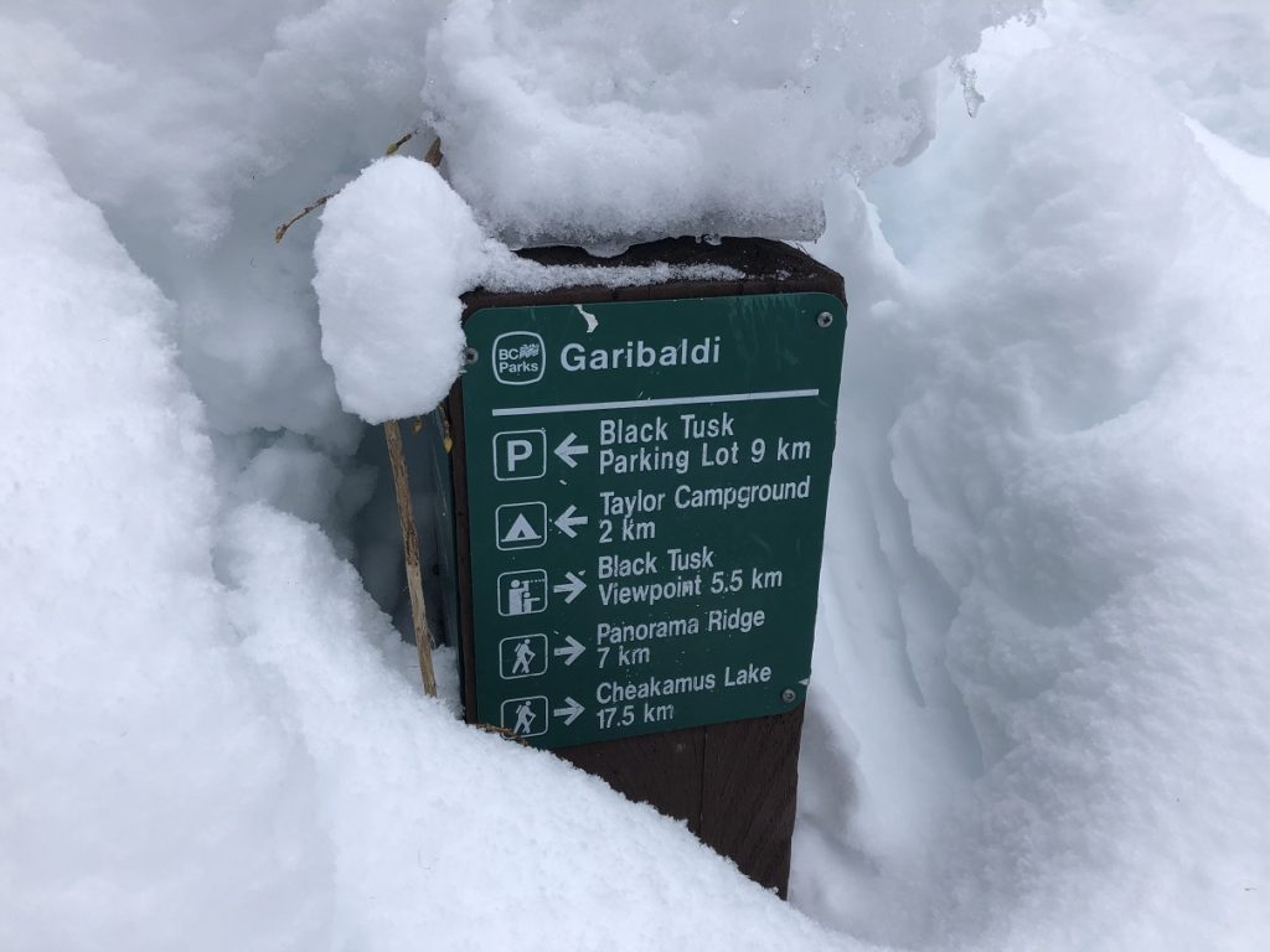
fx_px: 1027
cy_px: 476
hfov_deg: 63.4
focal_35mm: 28
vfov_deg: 49.7
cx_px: 635
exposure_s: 1/639
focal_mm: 3.99
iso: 20
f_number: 1.8
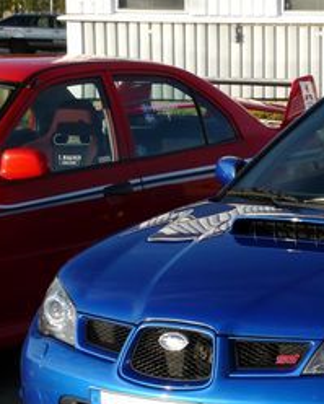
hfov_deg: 10.5
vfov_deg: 13.1
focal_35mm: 146
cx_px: 352
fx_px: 1747
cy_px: 300
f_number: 5.6
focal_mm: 9.5
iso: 100
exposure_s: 1/400
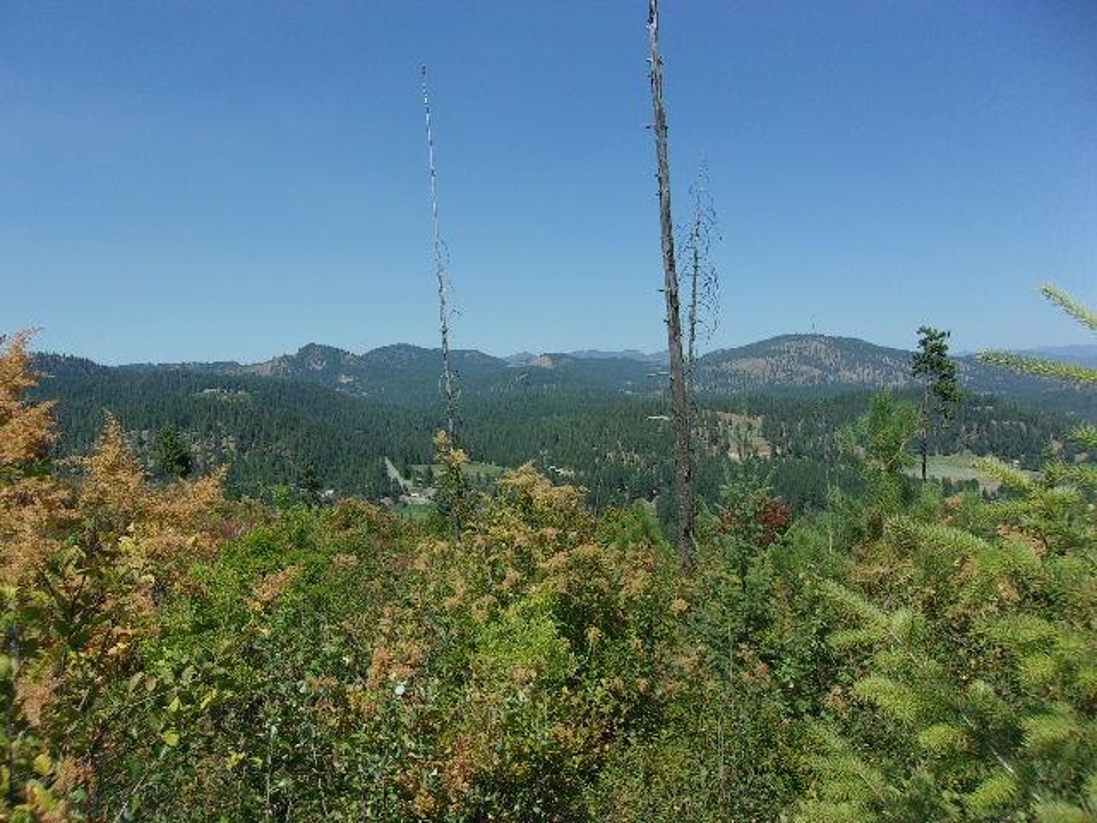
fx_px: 856
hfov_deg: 65.3
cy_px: 412
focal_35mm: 27
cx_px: 548
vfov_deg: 51.4
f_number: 10.4
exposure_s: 1/125
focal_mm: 4.9
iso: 80
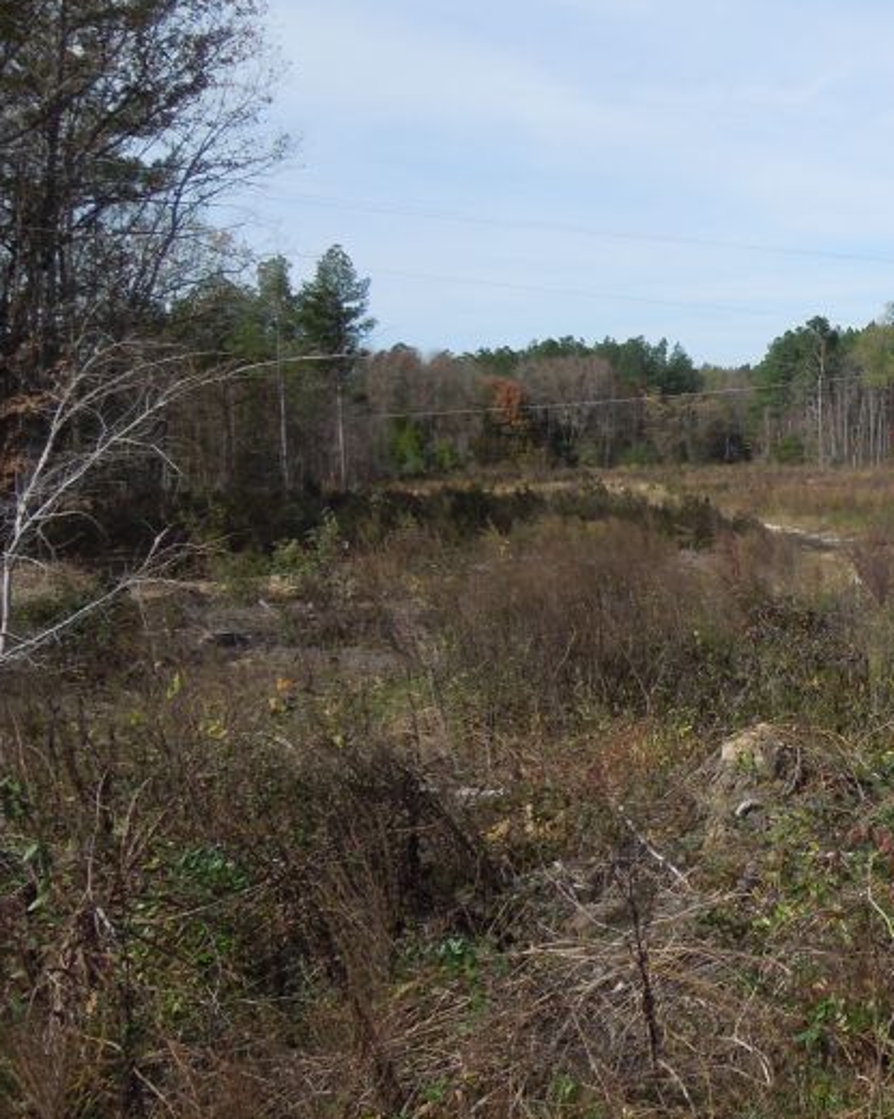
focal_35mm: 48
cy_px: 473
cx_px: 1025
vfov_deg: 38.7
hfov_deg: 28.1
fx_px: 1589
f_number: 3.3
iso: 100
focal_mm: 4.5
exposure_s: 1/1250
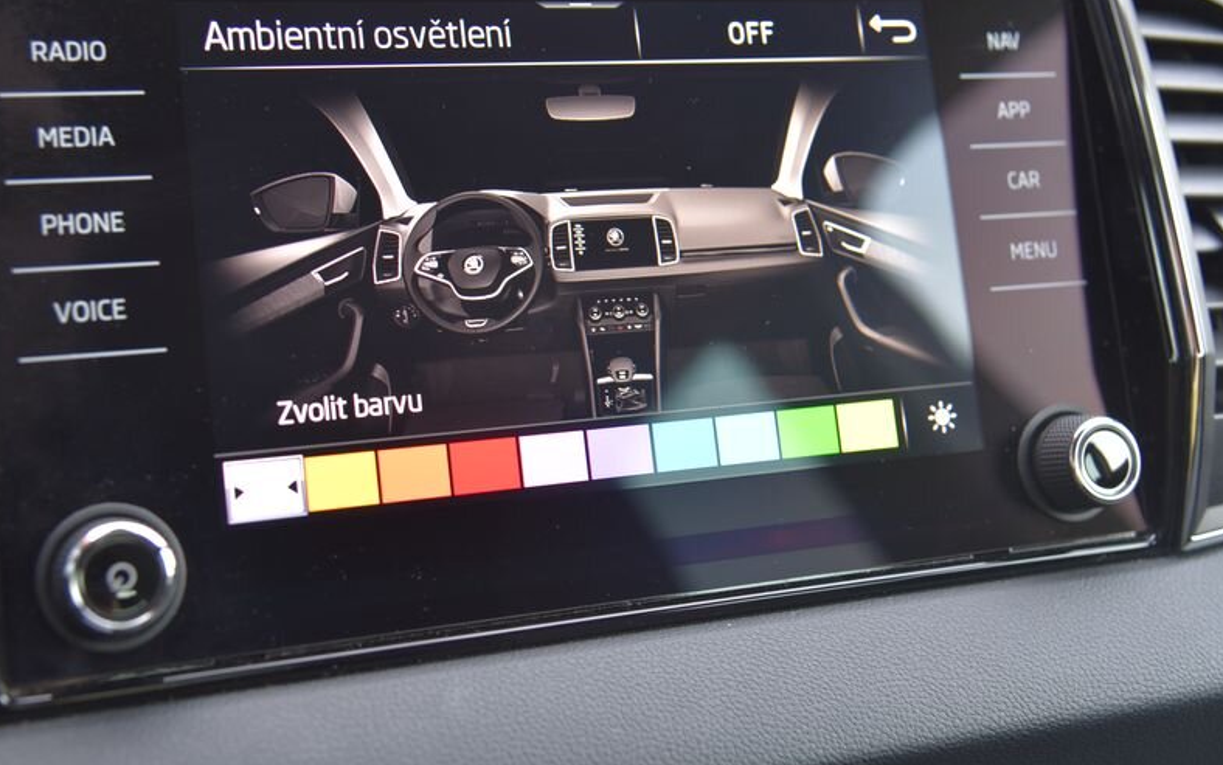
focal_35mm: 53
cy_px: 267
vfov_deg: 24.3
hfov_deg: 38.1
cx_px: 535
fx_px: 1767
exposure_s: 1/60
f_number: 4
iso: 500
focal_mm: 40
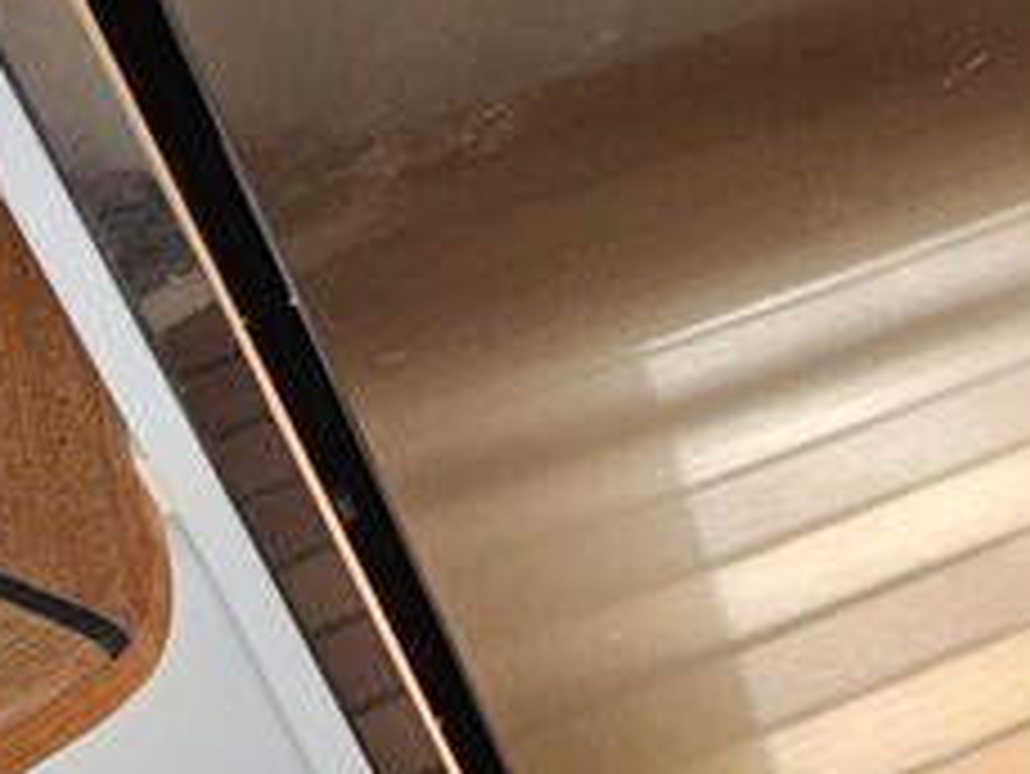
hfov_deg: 25.2
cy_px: -22
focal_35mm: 71
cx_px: 1165
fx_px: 2114
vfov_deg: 20.0
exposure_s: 1/328
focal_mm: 2.2
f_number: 2.2
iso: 50
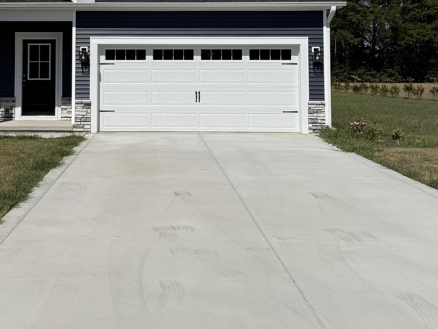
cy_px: 30
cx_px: 127
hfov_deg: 34.4
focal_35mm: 55
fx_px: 696
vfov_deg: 25.7
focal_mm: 6.76
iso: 80
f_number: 1.78
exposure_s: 1/10309
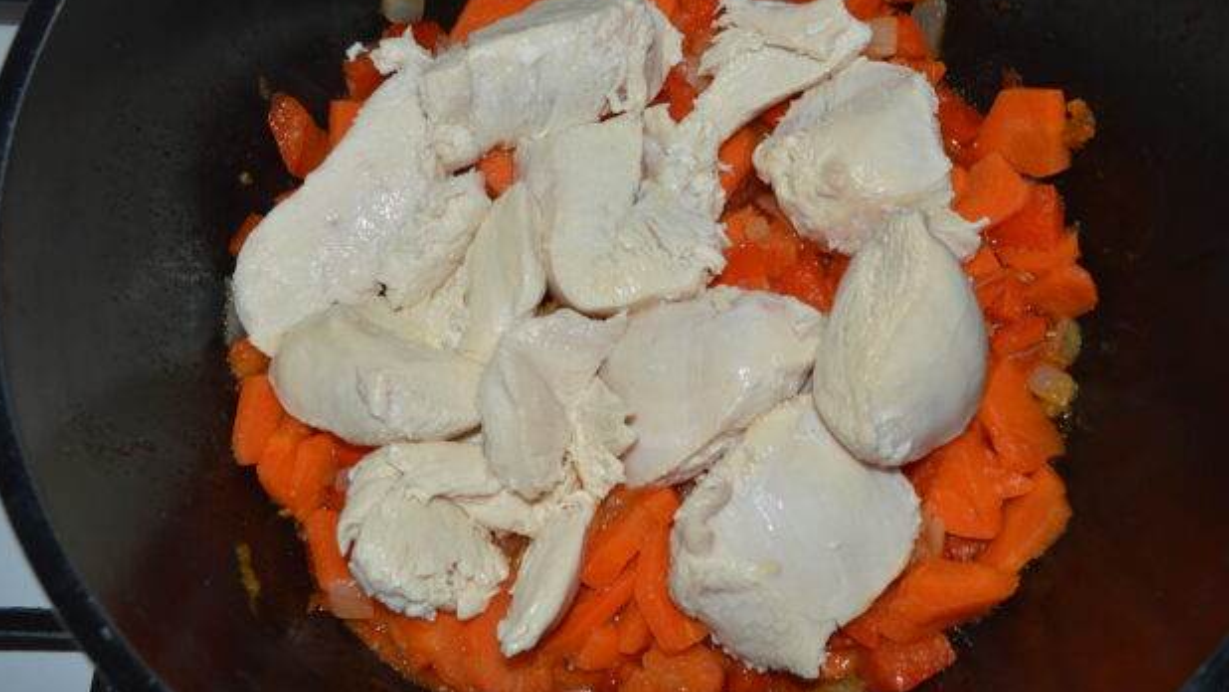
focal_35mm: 32
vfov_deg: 36.7
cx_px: 654
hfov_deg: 61.0
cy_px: 303
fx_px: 1043
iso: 100
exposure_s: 1/60
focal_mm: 18
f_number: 8
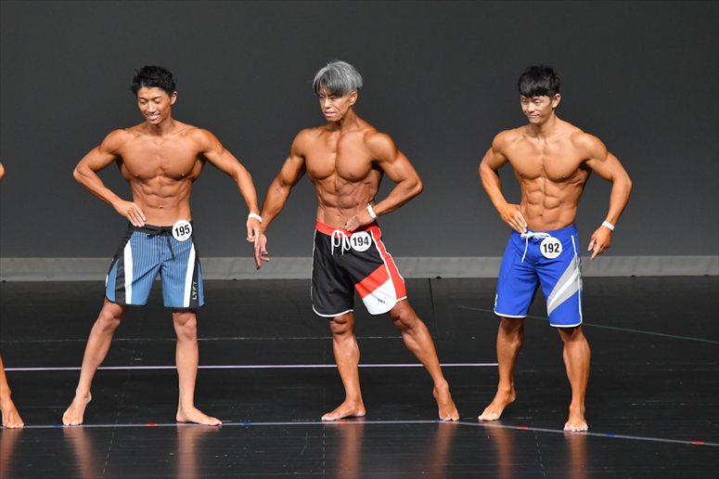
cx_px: 360
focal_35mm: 300
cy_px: 240
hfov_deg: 6.9
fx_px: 5989
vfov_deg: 4.6
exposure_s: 1/400
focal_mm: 200
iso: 4000
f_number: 5.6
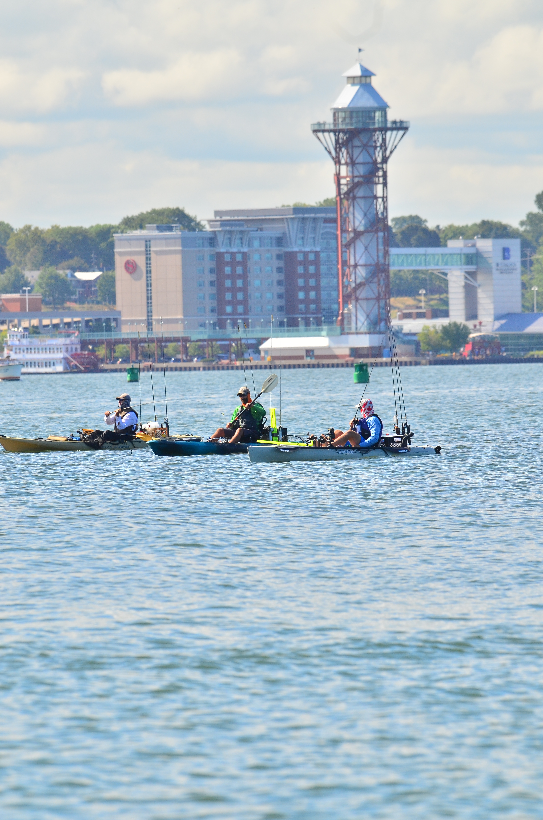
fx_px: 9204
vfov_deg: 5.1
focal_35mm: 405
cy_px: 410
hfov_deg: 3.4
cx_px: 272
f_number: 8
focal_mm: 270
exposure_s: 1/800
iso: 400
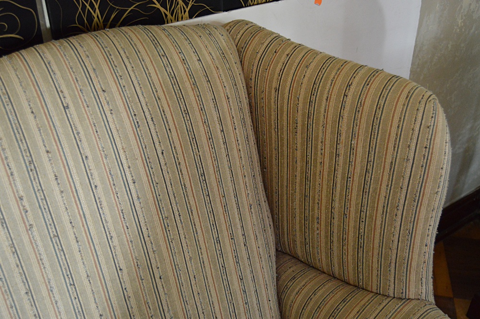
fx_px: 520
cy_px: 160
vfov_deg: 34.2
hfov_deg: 49.6
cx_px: 240
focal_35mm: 39
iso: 1600
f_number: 4
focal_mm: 26
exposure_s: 1/60
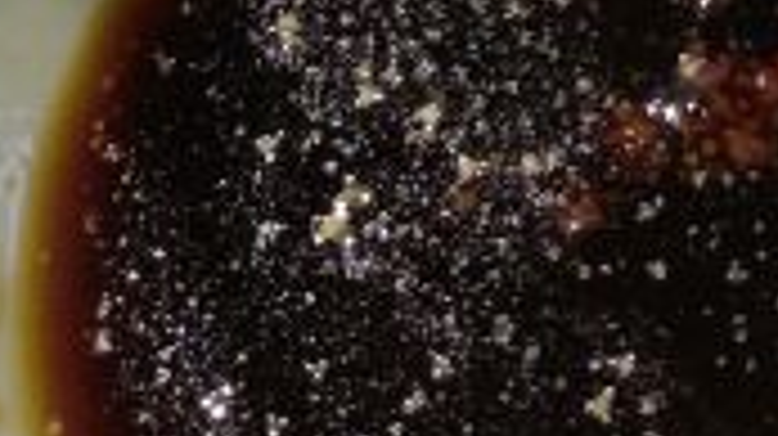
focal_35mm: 119
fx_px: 2453
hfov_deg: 17.0
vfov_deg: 8.5
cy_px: -881
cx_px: 996
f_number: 2
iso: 320
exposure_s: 1/30
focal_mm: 3.66
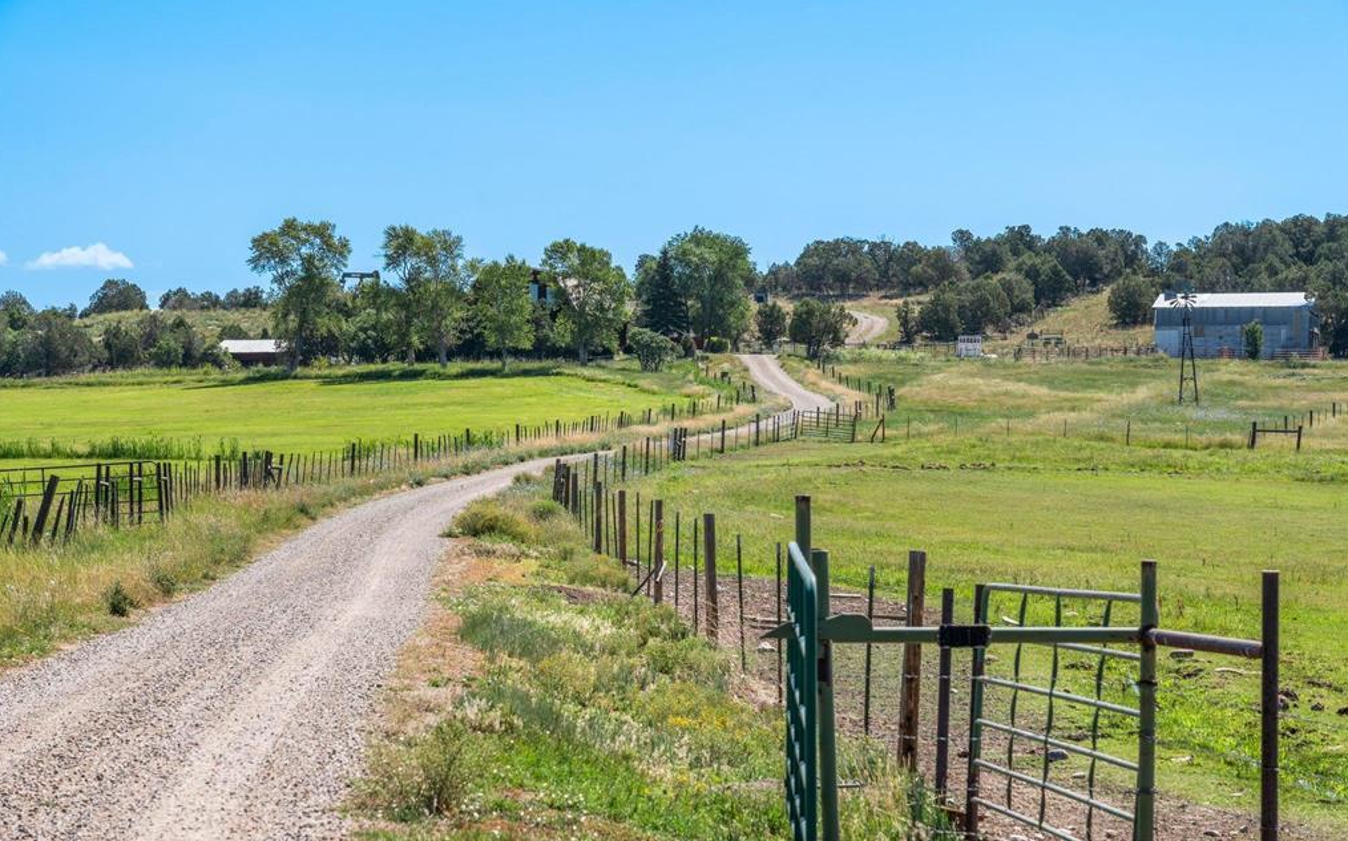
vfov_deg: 12.5
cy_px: 444
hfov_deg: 19.8
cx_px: 673
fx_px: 3856
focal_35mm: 105
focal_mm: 102
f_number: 8
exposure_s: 1/1000
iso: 400
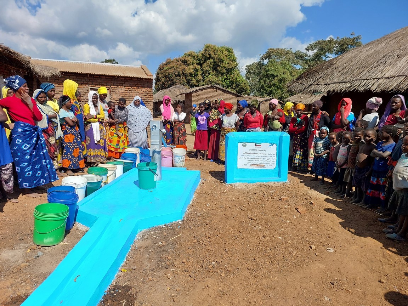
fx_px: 271
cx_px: 204
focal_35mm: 23
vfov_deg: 58.9
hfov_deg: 73.9
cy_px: 153
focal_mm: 5.06
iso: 25
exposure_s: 1/786
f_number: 1.8
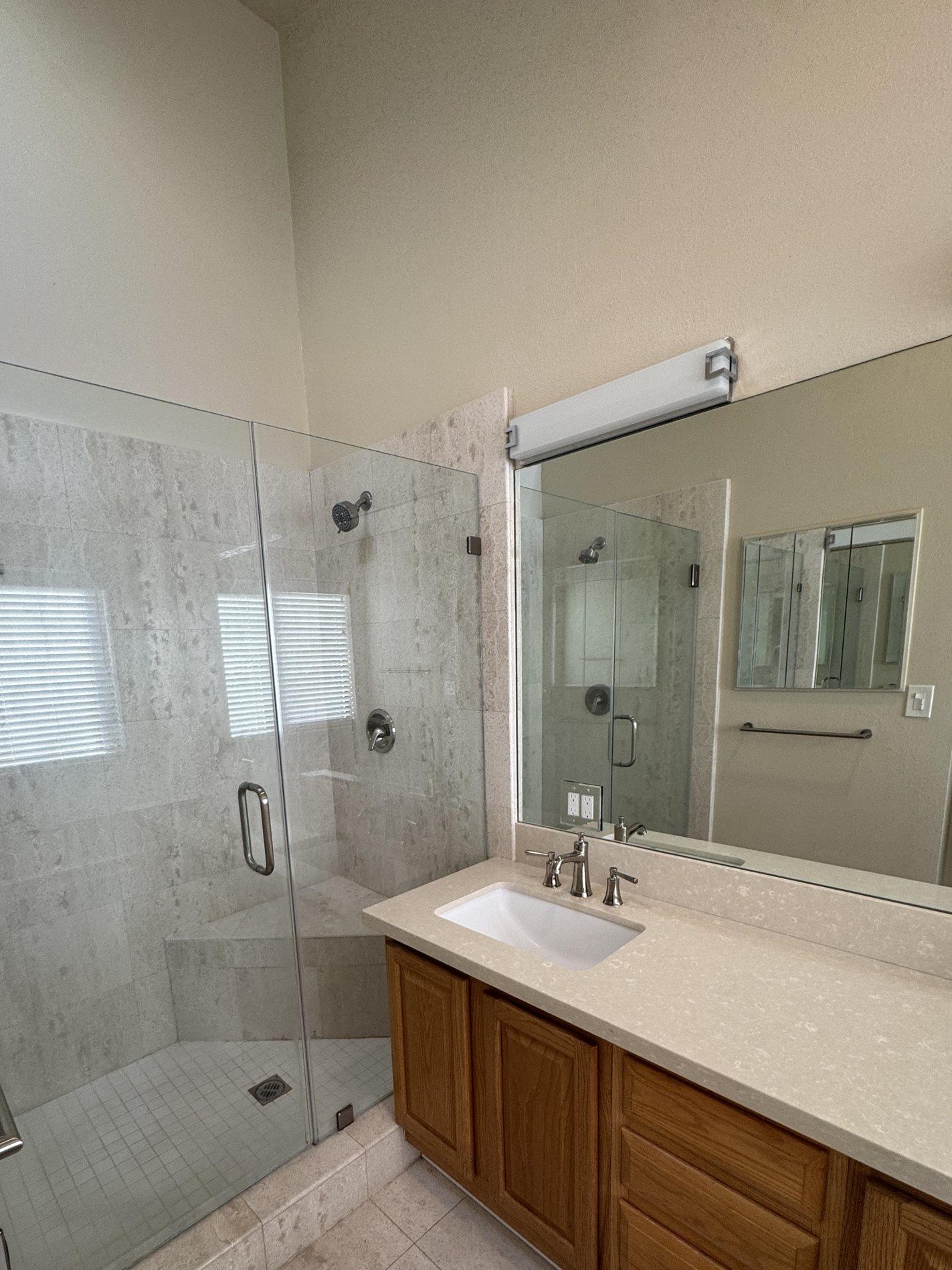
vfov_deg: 89.8
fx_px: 623
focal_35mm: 17
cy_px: 763
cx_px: 426
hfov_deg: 74.5
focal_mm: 2.22
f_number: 2.2
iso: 125
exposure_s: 1/120
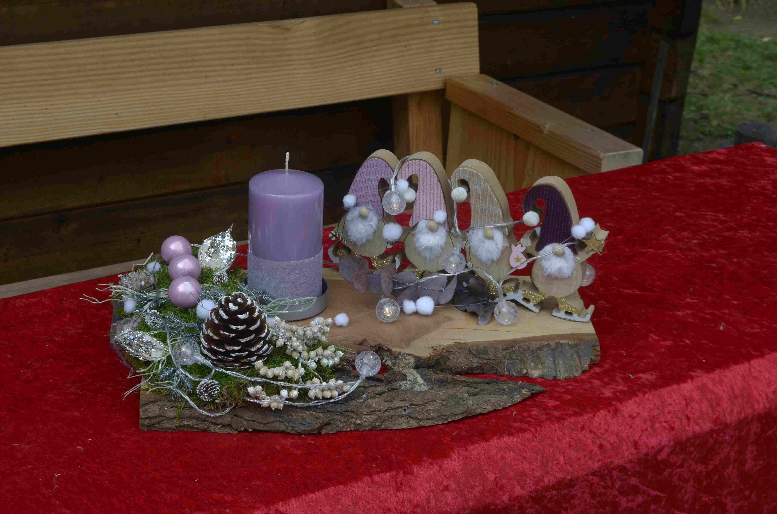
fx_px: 1292
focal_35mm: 60
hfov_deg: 33.5
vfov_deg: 22.5
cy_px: 257
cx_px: 388
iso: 400
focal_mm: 40
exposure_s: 1/125
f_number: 11
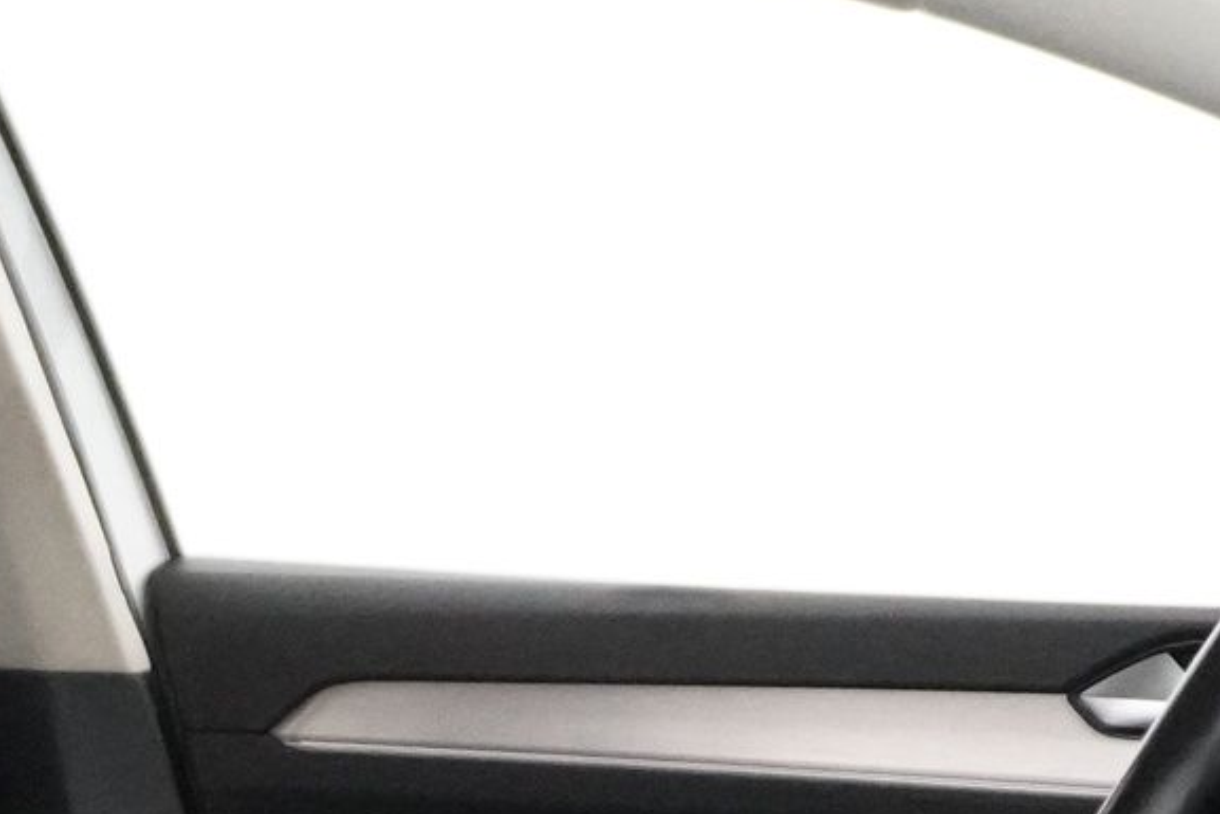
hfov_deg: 17.3
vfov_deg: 12.2
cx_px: -729
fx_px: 3525
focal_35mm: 104
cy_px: 1439
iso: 6400
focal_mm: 16
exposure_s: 1/125
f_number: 3.5
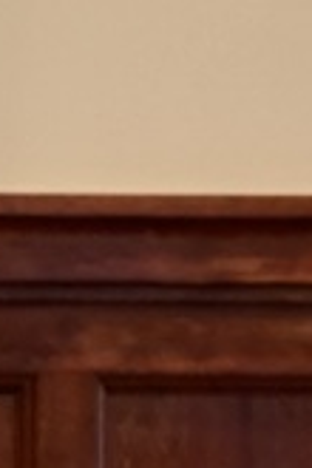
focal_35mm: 491
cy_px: 692
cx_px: -1881
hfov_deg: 2.5
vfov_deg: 4.2
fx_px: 6383
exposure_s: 1/60
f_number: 5.6
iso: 1600
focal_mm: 50
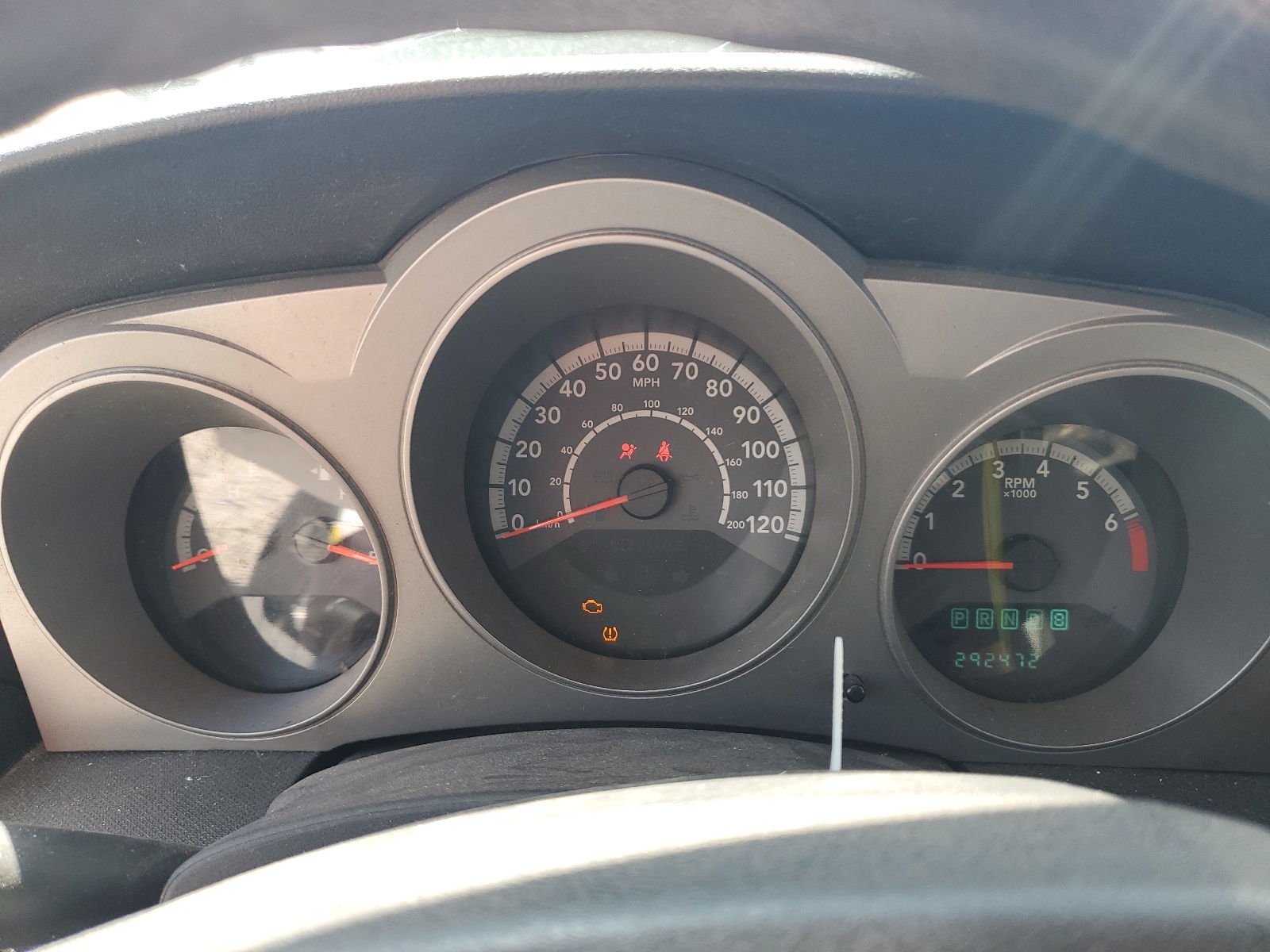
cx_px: 635
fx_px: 954
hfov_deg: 67.3
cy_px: 476
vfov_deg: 53.1
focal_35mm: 26
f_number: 1.5
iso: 50
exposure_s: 1/204
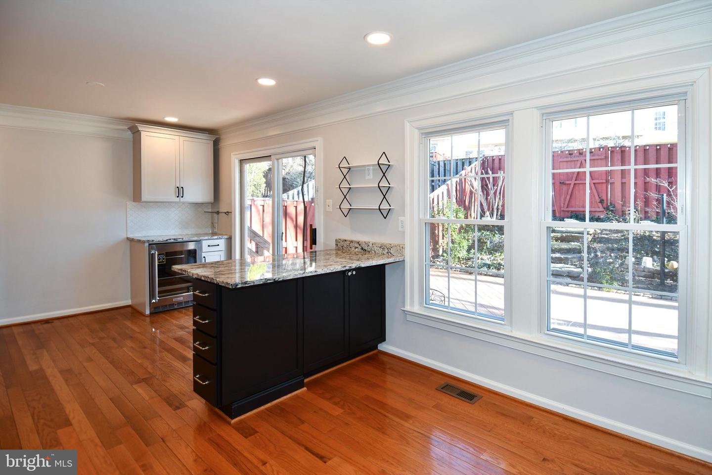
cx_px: 356
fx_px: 356
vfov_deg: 67.4
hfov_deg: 90.0
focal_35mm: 18
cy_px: 238
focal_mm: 12
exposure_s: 1/60
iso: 200
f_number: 4
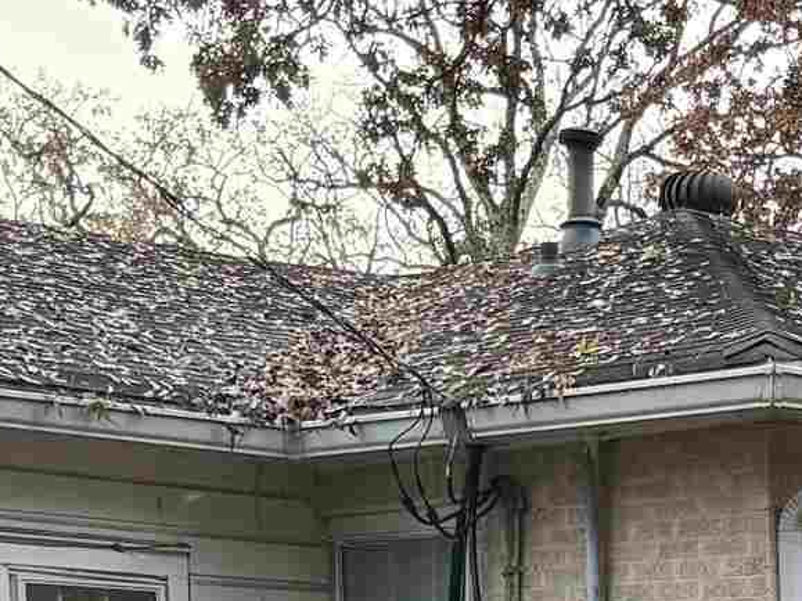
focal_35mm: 138
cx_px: 776
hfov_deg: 14.1
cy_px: 1217
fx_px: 3197
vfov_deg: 9.9
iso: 125
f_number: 1.6
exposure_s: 1/89
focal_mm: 5.96
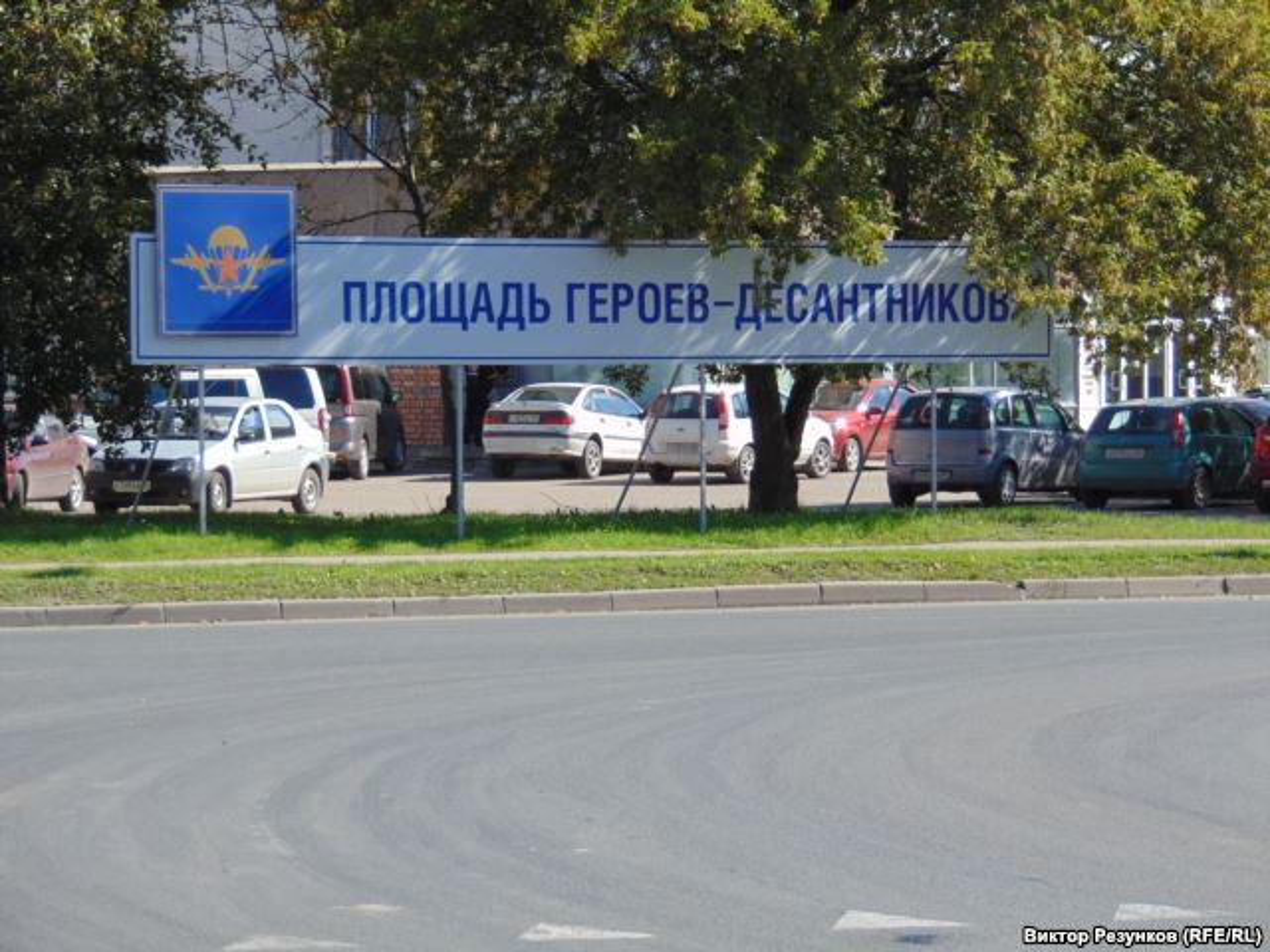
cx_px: 635
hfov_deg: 12.0
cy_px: 476
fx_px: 6017
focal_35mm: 164
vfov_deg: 9.1
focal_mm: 29.5
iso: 80
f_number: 4
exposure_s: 1/500
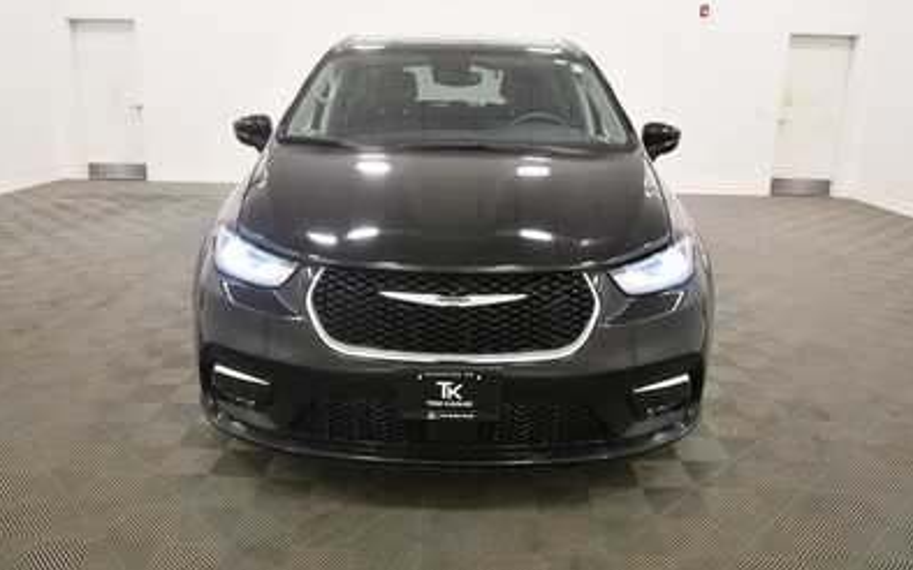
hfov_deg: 64.7
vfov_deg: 43.1
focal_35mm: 29
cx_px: 459
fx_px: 721
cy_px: 268
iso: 1100
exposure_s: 1/125
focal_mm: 19
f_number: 5.6
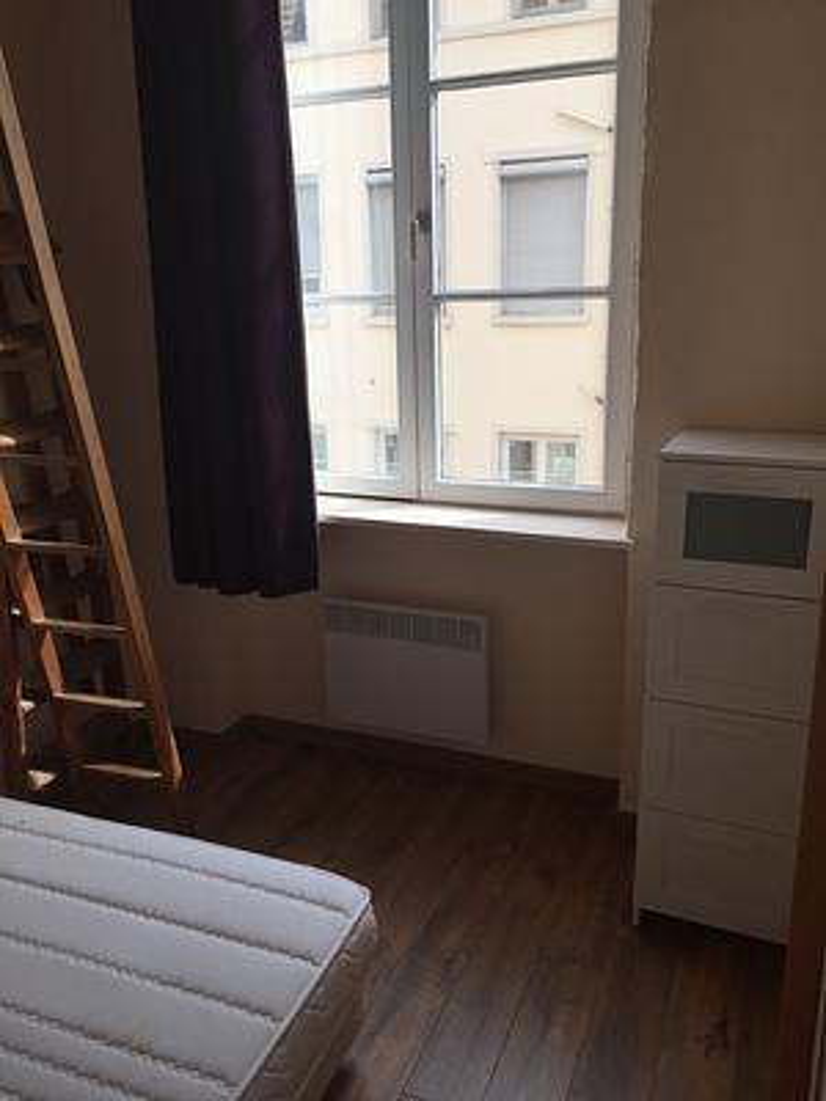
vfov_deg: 61.7
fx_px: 923
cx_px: 413
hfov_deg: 48.2
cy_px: 550
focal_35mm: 29
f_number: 2.2
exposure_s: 1/471
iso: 32
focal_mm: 4.15
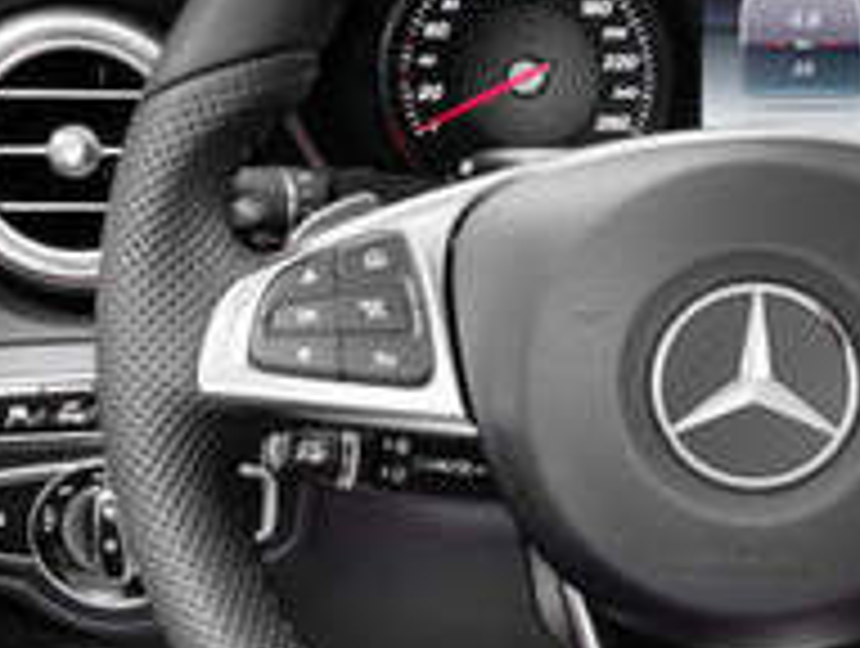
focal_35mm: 108
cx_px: 1042
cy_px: 500
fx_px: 2688
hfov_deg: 17.3
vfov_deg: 13.7
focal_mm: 40
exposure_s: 8
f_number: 16
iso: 100
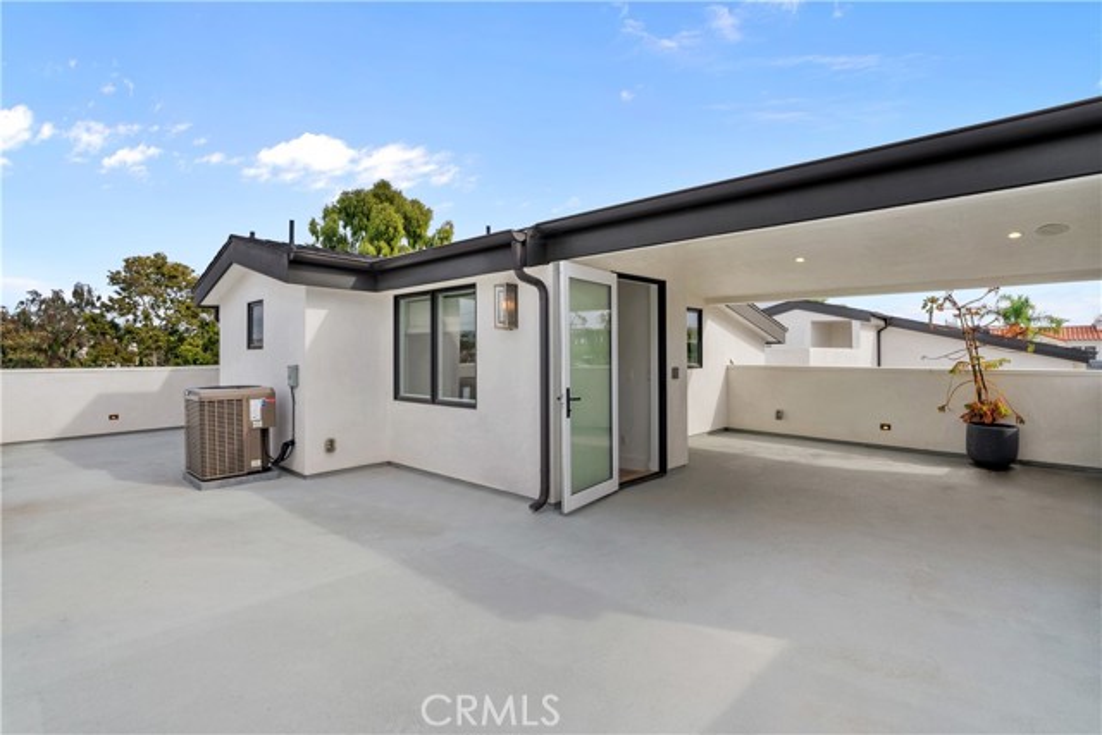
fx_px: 520
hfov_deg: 93.3
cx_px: 551
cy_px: 368
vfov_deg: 70.5
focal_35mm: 17
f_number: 8
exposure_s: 1/60
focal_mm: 17
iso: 100
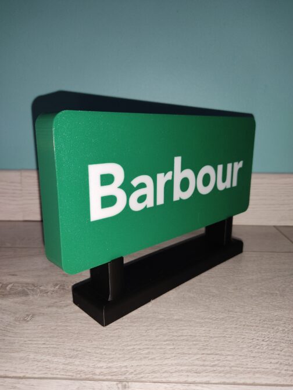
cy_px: 195
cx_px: 146
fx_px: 293
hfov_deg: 53.1
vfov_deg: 67.3
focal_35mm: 26
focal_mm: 4.74
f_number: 1.79
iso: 382
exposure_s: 1/33
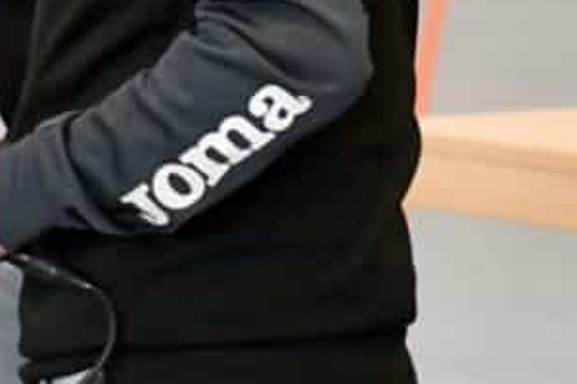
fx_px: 5235
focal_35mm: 327
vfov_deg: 4.2
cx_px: -1187
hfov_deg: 5.8
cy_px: 439
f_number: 2.8
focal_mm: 48
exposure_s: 1/800
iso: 5000
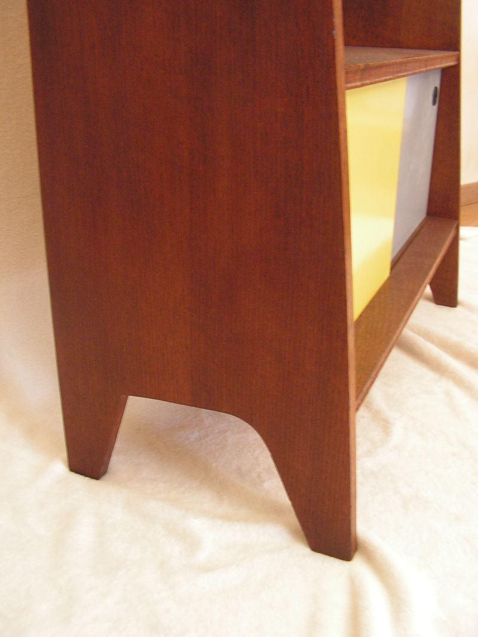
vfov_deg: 51.4
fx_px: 663
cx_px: 239
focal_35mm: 36
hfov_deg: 39.6
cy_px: 318
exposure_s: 1/5
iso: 200
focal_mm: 6
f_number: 3.2
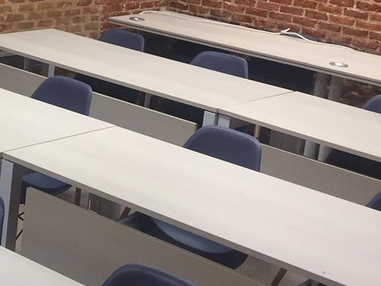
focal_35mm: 90
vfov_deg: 16.2
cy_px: 36
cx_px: -43
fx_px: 990
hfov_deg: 20.7
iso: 64
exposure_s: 1/33
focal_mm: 4.15
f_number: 2.2
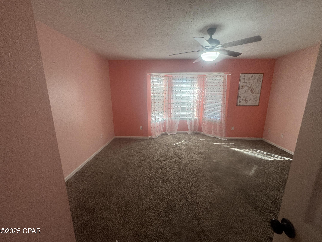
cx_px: 161
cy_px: 121
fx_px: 130
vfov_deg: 85.7
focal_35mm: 14
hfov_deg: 102.1
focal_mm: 2.22
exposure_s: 1/120
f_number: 2.2
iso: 125
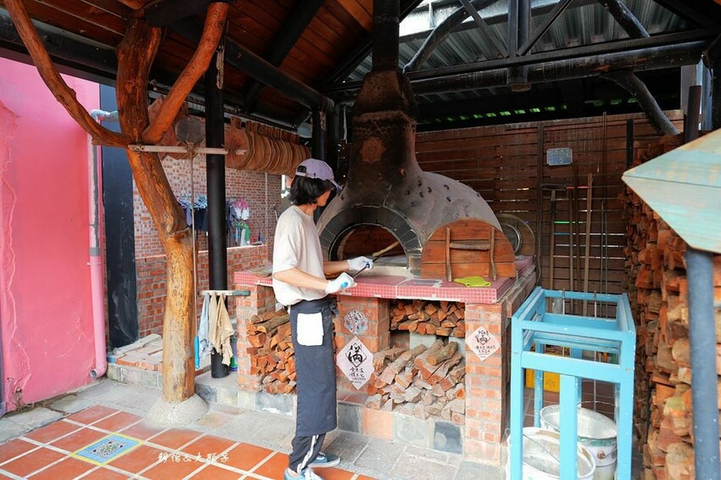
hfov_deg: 78.6
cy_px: 240
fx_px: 440
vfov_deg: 57.2
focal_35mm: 22
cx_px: 360
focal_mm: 22
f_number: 3.2
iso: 160
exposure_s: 1/40
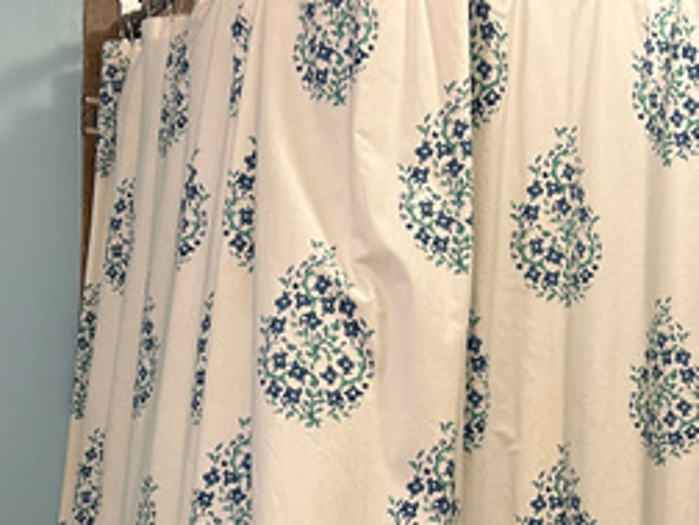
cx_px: 402
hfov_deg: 29.3
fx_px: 1333
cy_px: 550
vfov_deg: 21.3
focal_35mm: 66
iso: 80
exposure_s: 1/60
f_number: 1.5
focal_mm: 5.7
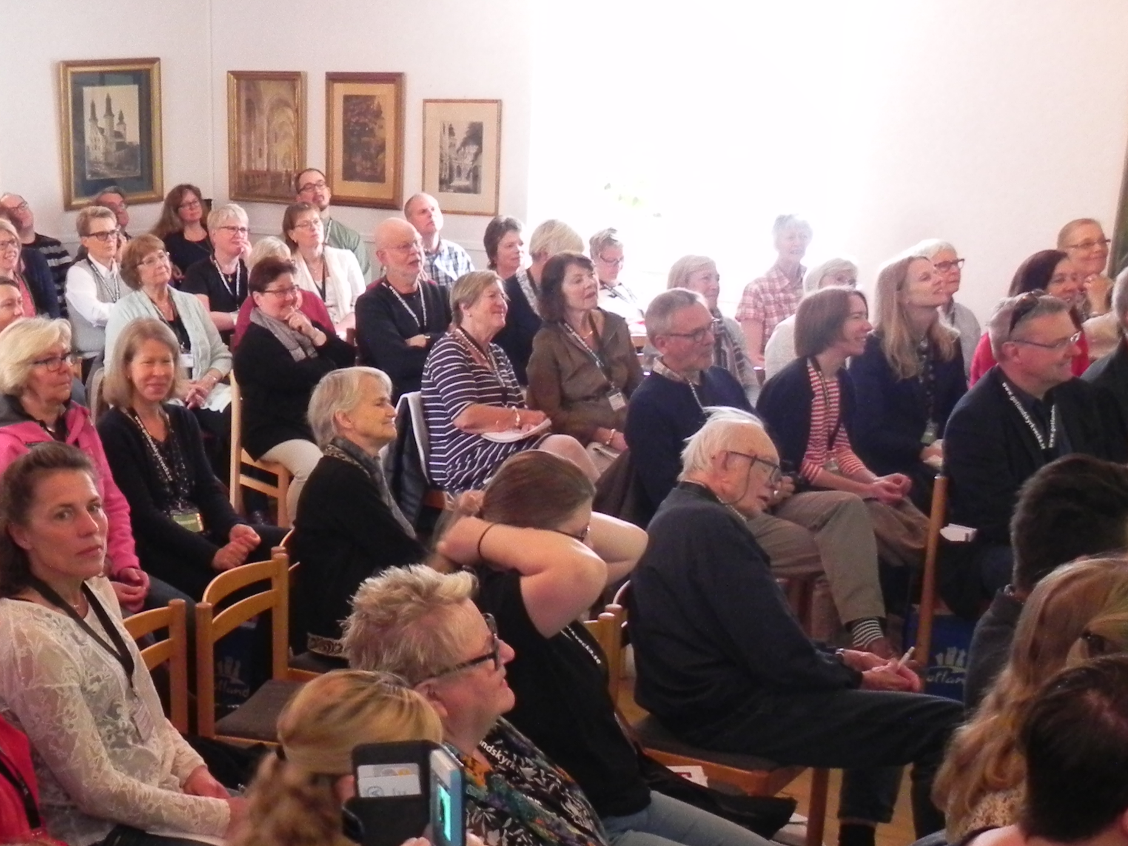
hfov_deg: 36.5
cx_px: 268
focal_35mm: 51
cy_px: 613
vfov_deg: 28.2
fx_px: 1662
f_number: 2.8
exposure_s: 1/13.2
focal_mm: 4.6
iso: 400
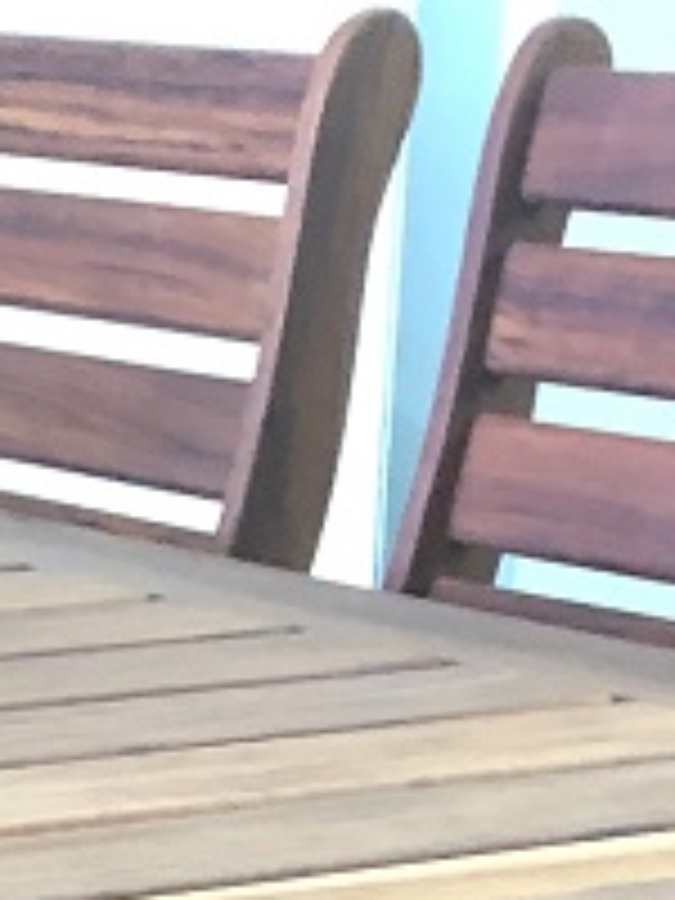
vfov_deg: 9.9
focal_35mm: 169
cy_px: 2322
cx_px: -302
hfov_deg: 8.6
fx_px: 4394
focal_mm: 3.99
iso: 100
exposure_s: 1/14
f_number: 1.8
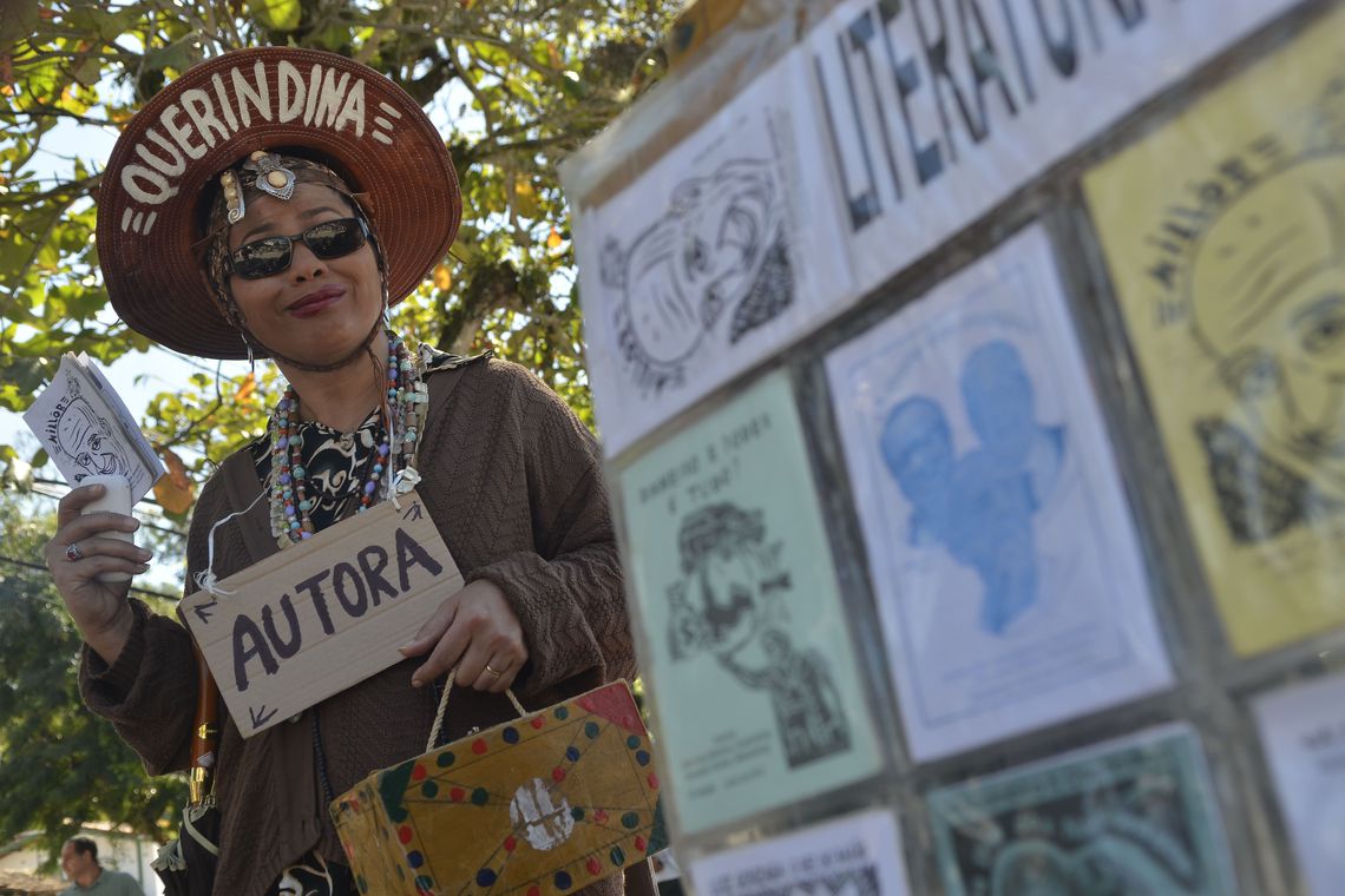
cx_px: 672
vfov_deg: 34.2
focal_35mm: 39
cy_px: 448
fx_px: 1457
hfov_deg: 49.6
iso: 100
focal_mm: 26
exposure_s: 1/250
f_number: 4
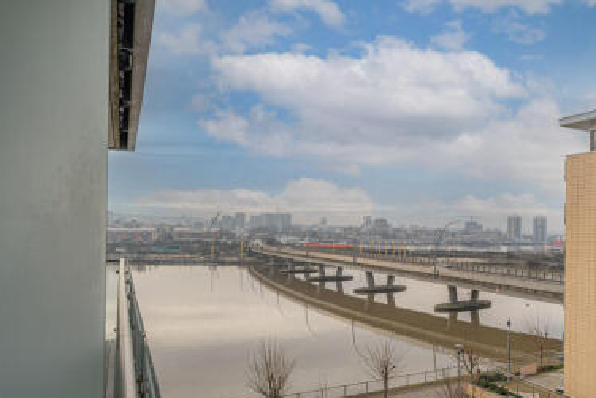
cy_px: 226
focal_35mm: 25
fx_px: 414
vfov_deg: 51.2
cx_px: 353
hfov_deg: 70.8
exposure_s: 1/400
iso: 100
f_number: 4.5
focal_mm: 19.8
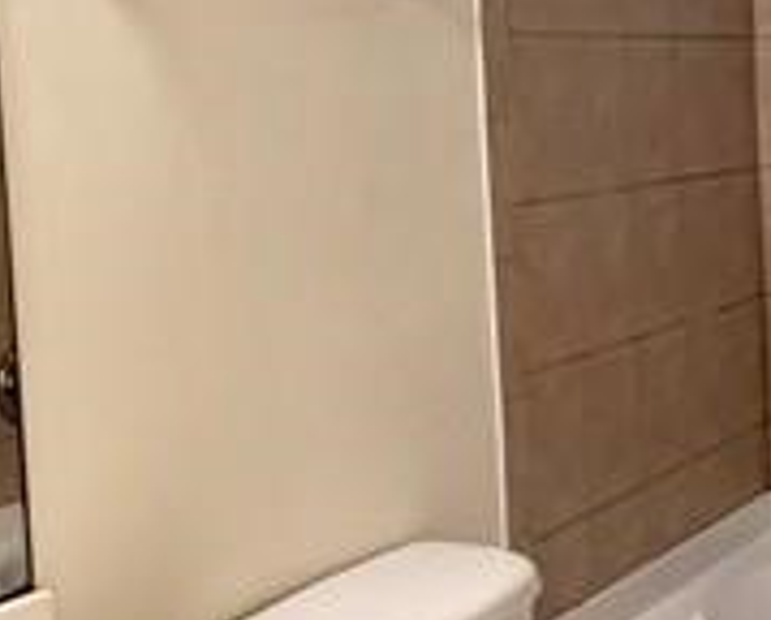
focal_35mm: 78
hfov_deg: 24.3
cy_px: 232
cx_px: 513
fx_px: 1784
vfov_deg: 19.7
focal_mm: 2.22
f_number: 2.2
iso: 320
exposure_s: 1/120
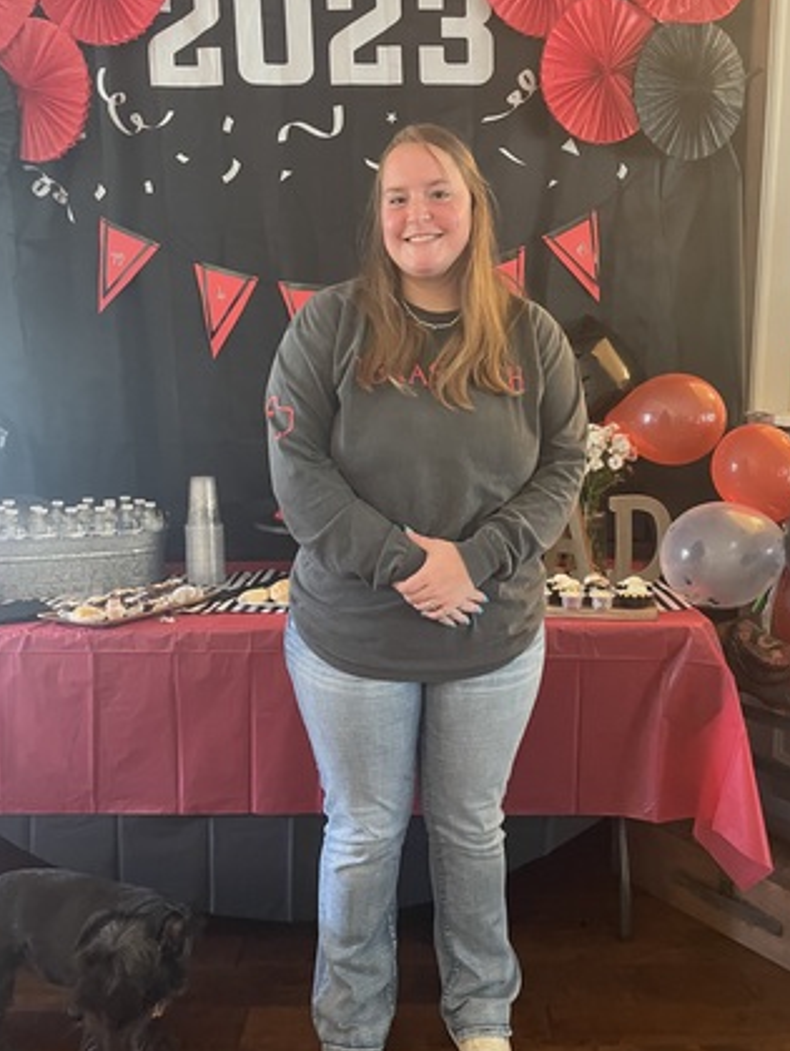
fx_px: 942
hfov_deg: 45.4
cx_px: 448
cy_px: 522
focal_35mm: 31
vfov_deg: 58.3
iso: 500
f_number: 1.6
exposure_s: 1/40
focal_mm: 4.2
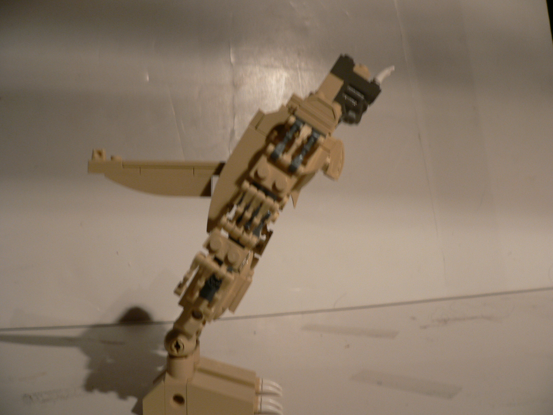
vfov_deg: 39.7
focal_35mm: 36
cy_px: 208
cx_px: 276
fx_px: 575
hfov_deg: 51.4
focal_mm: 6
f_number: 2.8
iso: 100
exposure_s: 1/8
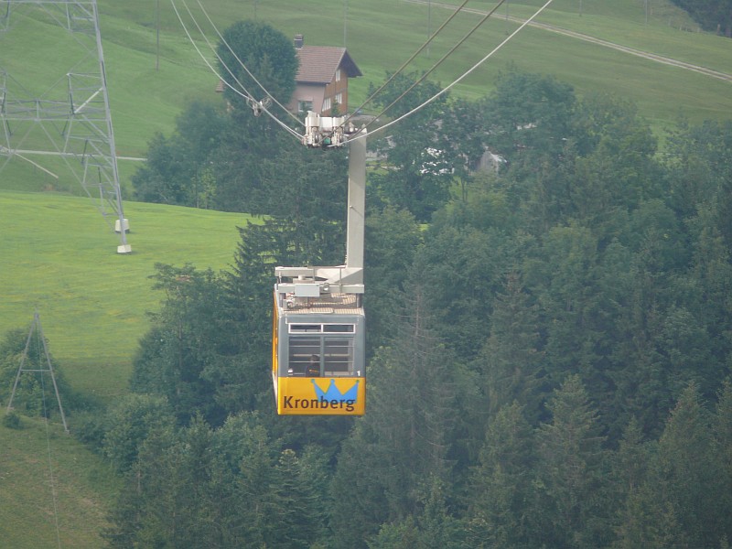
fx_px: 8881
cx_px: 366
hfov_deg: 4.7
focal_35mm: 420
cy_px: 274
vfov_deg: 3.5
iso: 100
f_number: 4
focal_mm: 88.8
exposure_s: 1/200
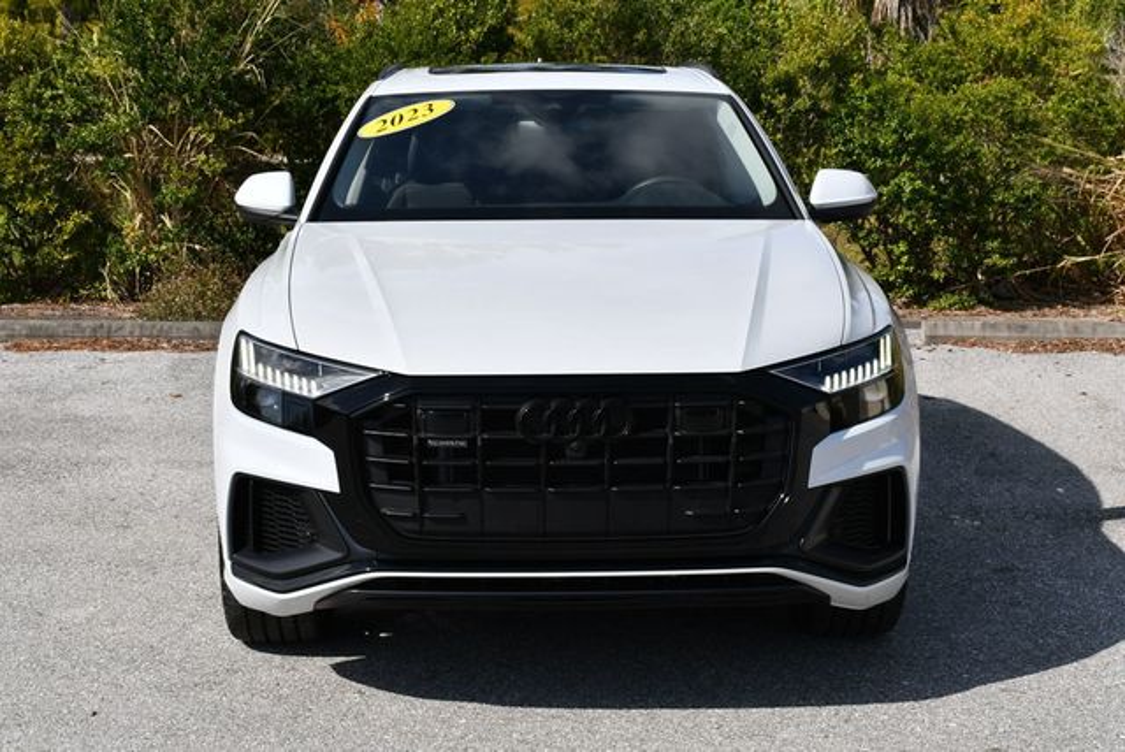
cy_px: 376
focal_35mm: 62
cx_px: 562
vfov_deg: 22.0
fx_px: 1939
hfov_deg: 32.4
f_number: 10
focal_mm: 31
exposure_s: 1/400
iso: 100
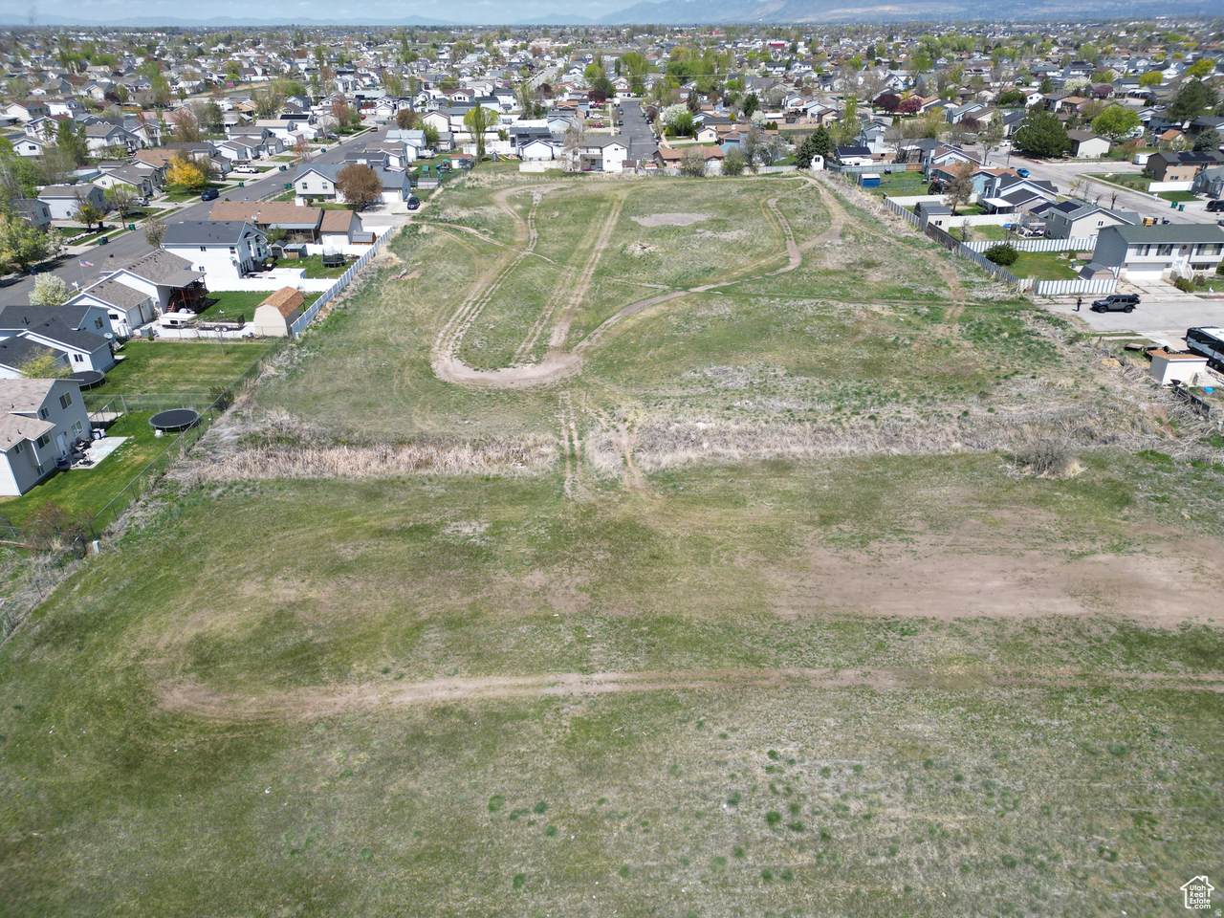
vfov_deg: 56.8
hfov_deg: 71.6
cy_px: 459
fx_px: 849
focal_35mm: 24
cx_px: 612
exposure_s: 1/2500
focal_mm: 6.72
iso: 100
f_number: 1.7
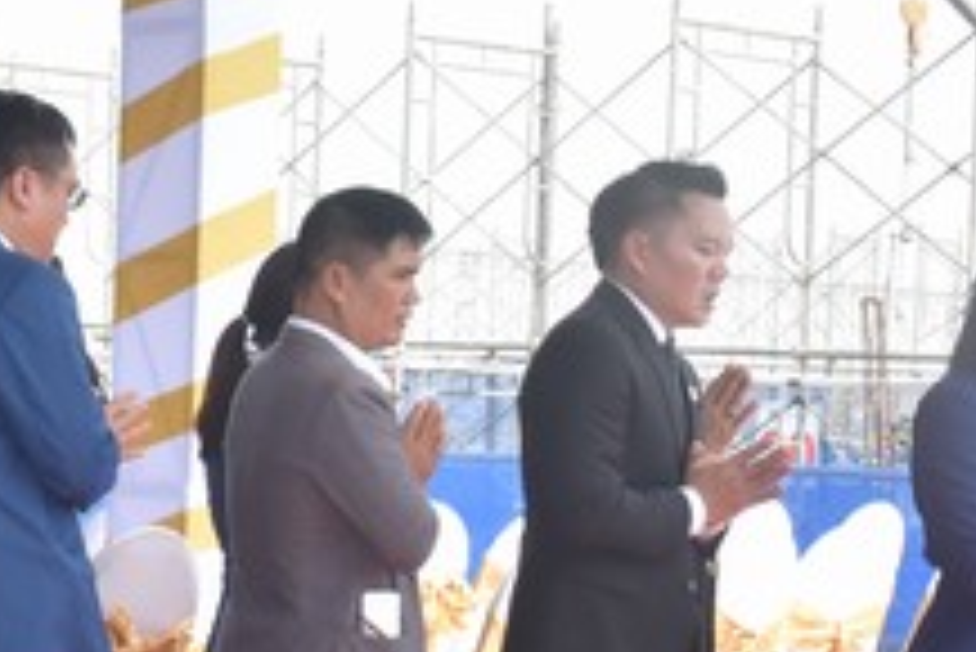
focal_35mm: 120
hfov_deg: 16.2
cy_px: 517
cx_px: -261
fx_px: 3255
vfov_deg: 11.4
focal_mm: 40
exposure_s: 1/200
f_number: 14
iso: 1250
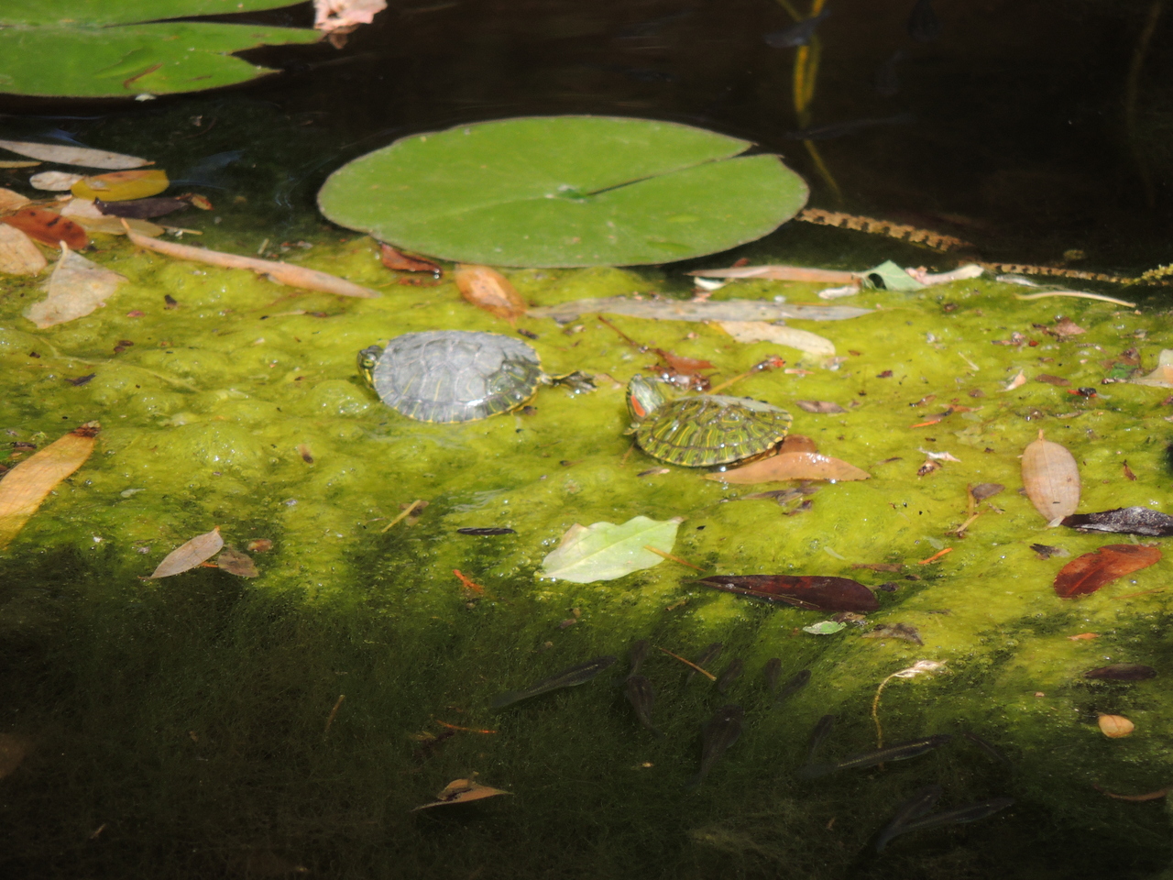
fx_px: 33886
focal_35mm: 1000
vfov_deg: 1.5
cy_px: 440
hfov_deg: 2.0
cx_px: 586
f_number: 5.9
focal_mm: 180
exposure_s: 1/500
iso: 220
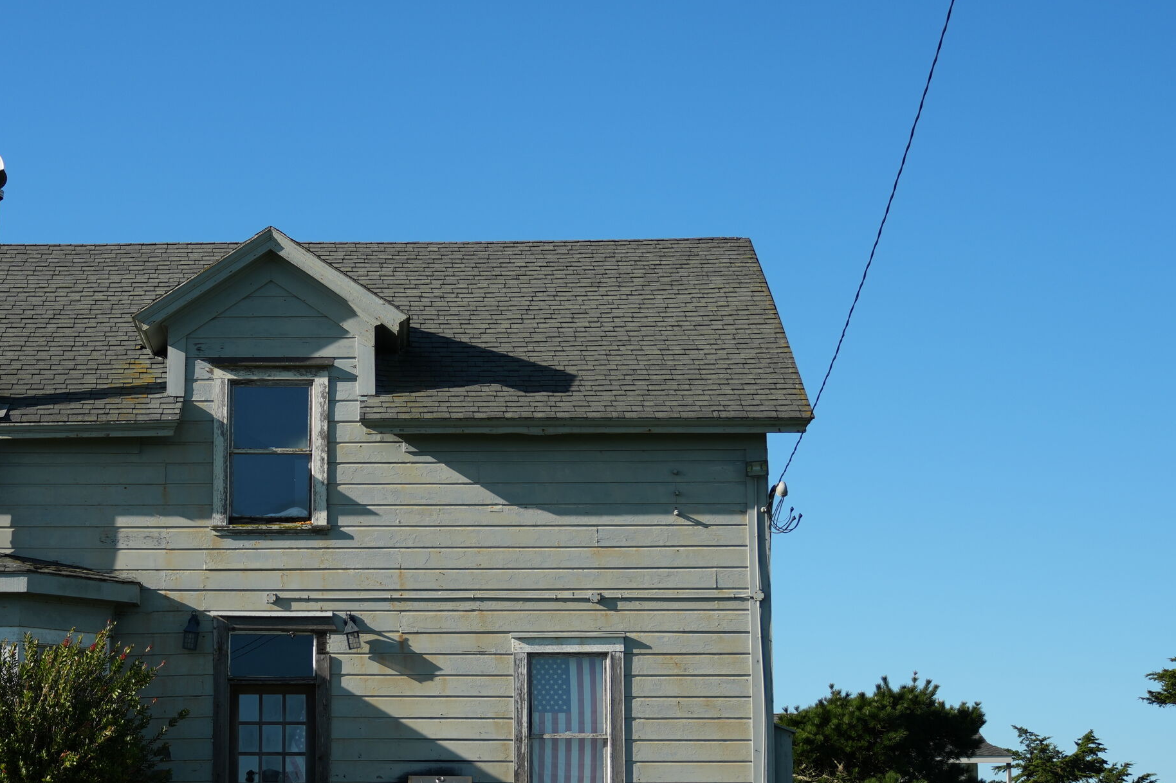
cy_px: 462
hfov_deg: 25.7
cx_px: 296
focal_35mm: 78
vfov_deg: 17.5
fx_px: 2547
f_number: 4.5
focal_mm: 33
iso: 100
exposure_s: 1/800
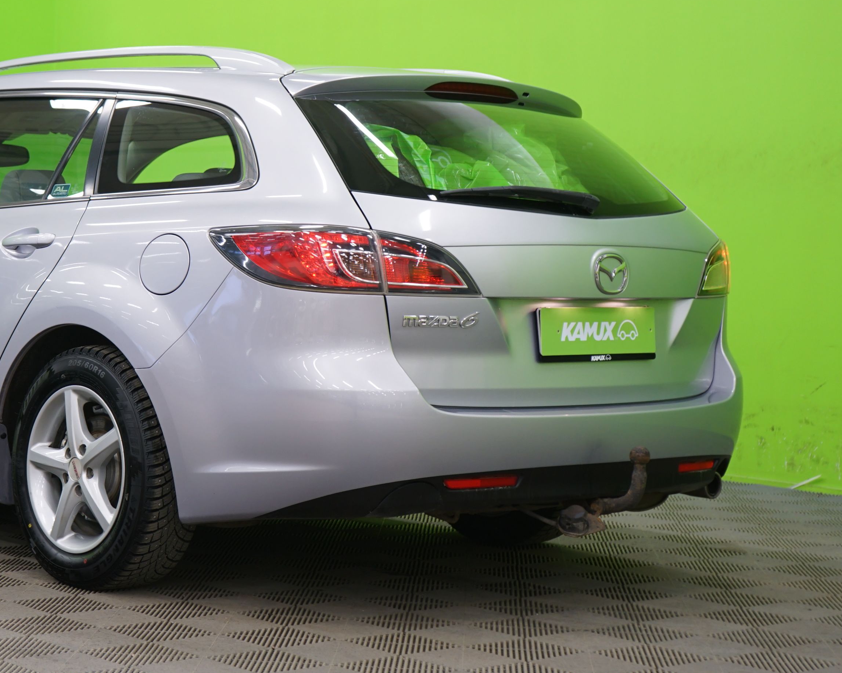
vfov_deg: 19.4
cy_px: 230
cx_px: 176
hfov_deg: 23.8
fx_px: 1969
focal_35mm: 79
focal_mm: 49
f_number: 4.5
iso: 400
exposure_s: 1/8
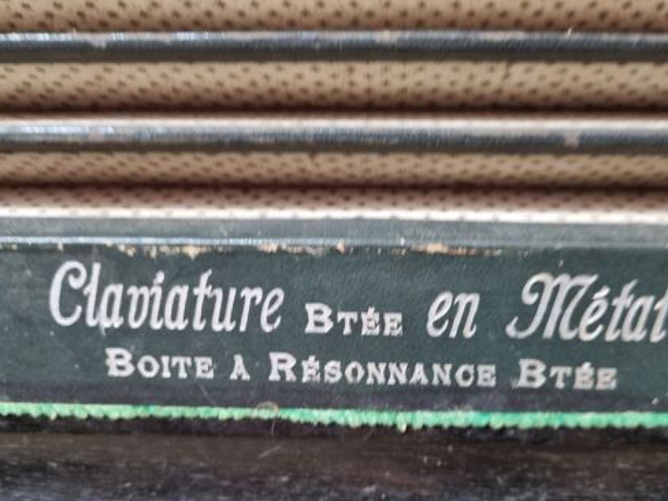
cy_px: 305
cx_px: 361
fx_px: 618
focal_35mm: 32
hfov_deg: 56.7
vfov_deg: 43.9
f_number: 1.8
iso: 640
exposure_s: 1/25
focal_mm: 5.4
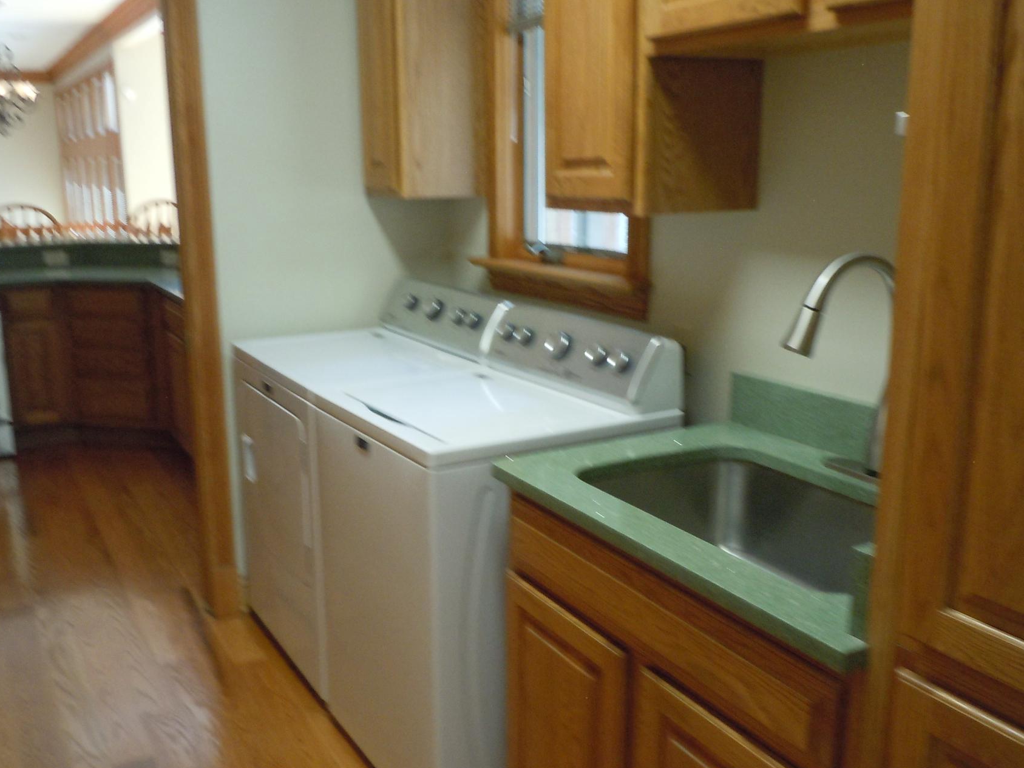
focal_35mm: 34
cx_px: 490
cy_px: 407
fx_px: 1006
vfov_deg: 41.8
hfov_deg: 53.9
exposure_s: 1/30
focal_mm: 5
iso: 400
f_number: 3.7
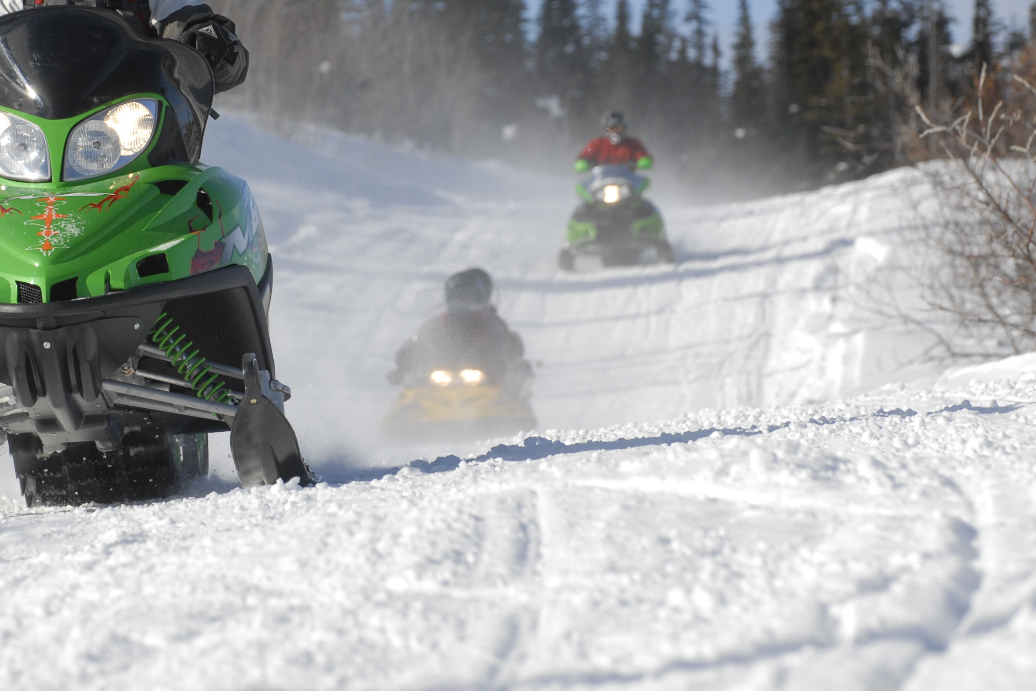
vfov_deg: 3.5
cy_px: 129
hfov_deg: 5.3
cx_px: 331
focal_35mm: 391
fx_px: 11250
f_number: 8
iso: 200
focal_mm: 160
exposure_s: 1/800
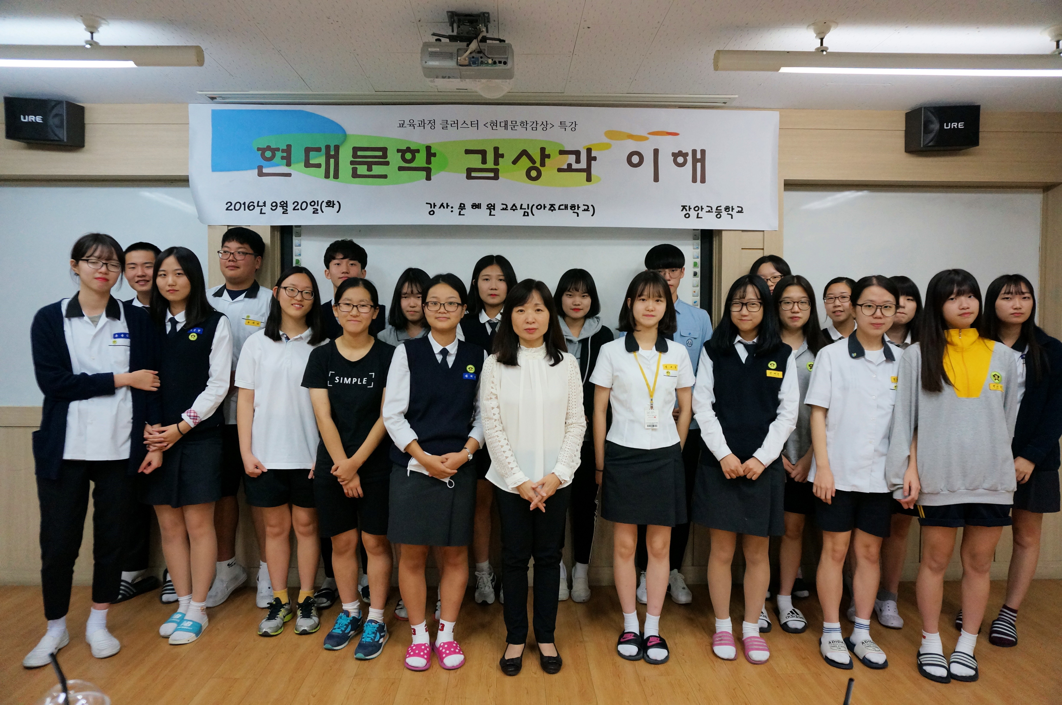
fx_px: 707
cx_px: 531
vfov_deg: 53.0
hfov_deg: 73.8
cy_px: 352
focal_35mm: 24
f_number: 4
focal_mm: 16
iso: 1250
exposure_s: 1/160
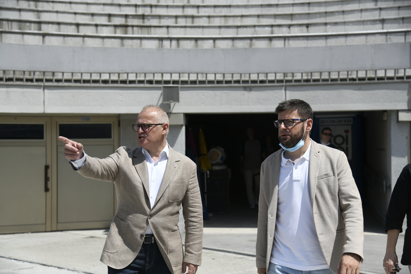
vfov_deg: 26.0
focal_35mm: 52
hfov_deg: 38.2
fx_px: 594
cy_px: 137
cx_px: 206
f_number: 4
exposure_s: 1/2500
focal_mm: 52
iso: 200
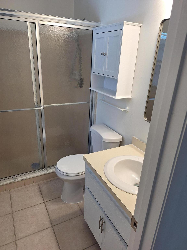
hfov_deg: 58.9
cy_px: 125
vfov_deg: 73.9
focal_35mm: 23
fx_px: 166
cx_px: 94
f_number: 1.8
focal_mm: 5.54
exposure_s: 1/60
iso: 50
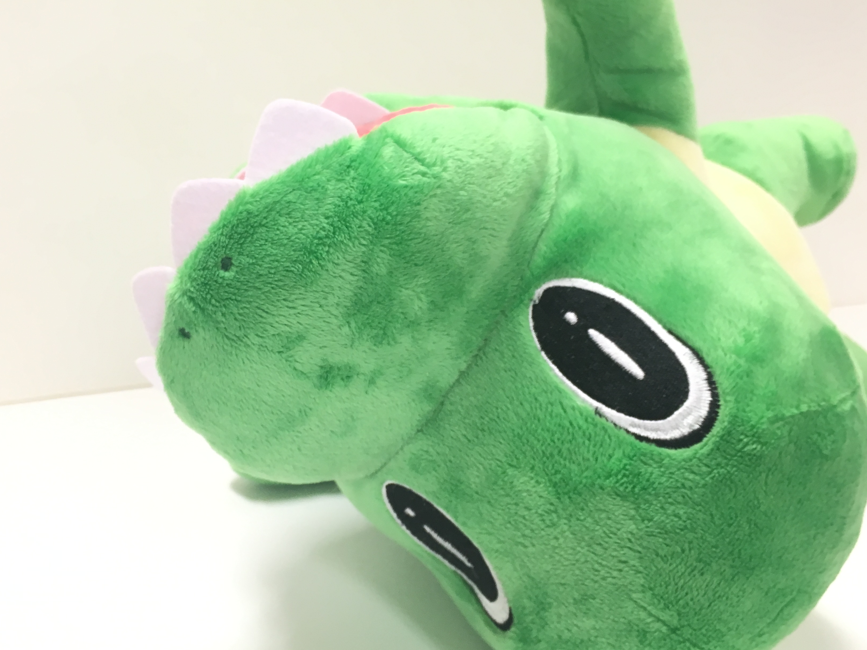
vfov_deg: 39.7
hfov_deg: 51.4
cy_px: 322
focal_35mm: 36
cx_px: 429
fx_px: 902
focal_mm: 4.15
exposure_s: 1/30
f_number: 2.2
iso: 50
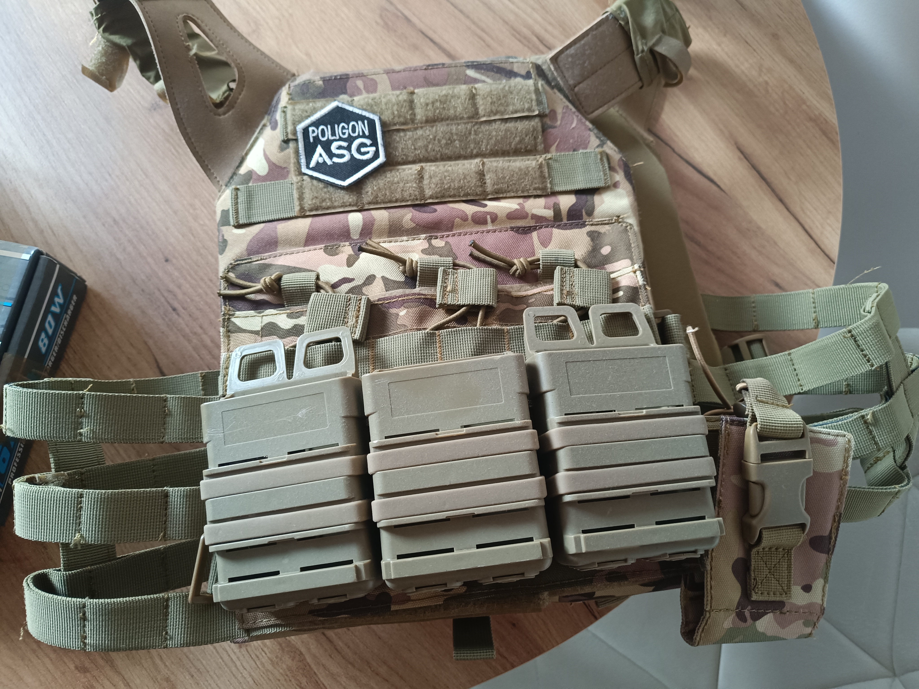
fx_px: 637
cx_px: 460
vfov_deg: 56.8
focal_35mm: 24
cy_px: 344
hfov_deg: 71.6
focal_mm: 5.59
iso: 1077
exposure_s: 1/25
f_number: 1.88
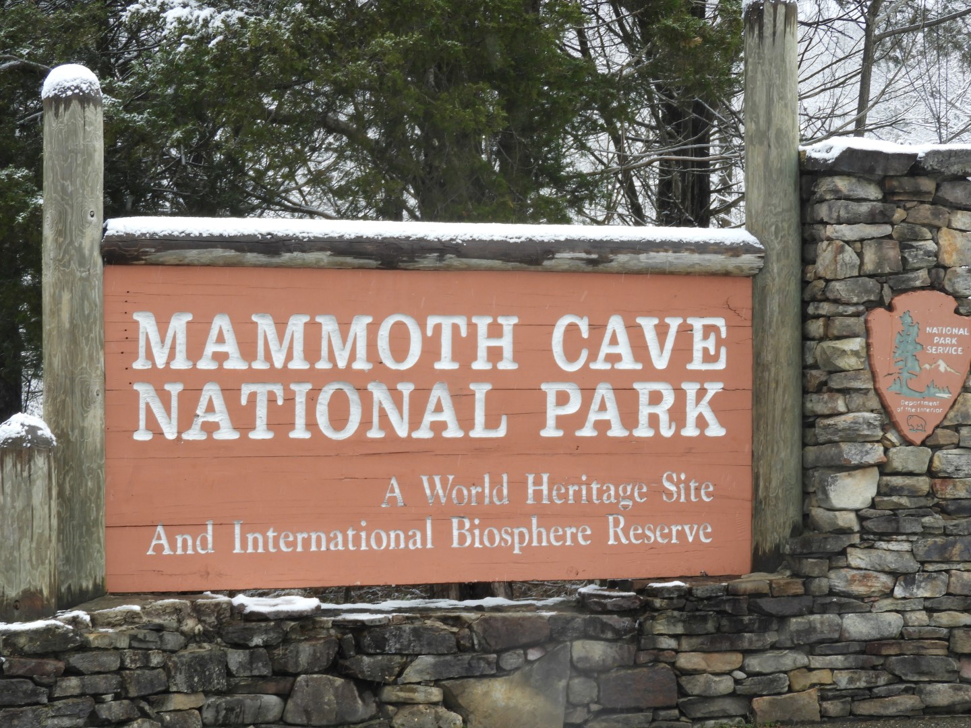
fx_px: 2945
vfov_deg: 14.1
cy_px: 364
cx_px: 486
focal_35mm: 105
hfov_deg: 18.7
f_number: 4.8
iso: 100
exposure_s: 1/100
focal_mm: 18.8
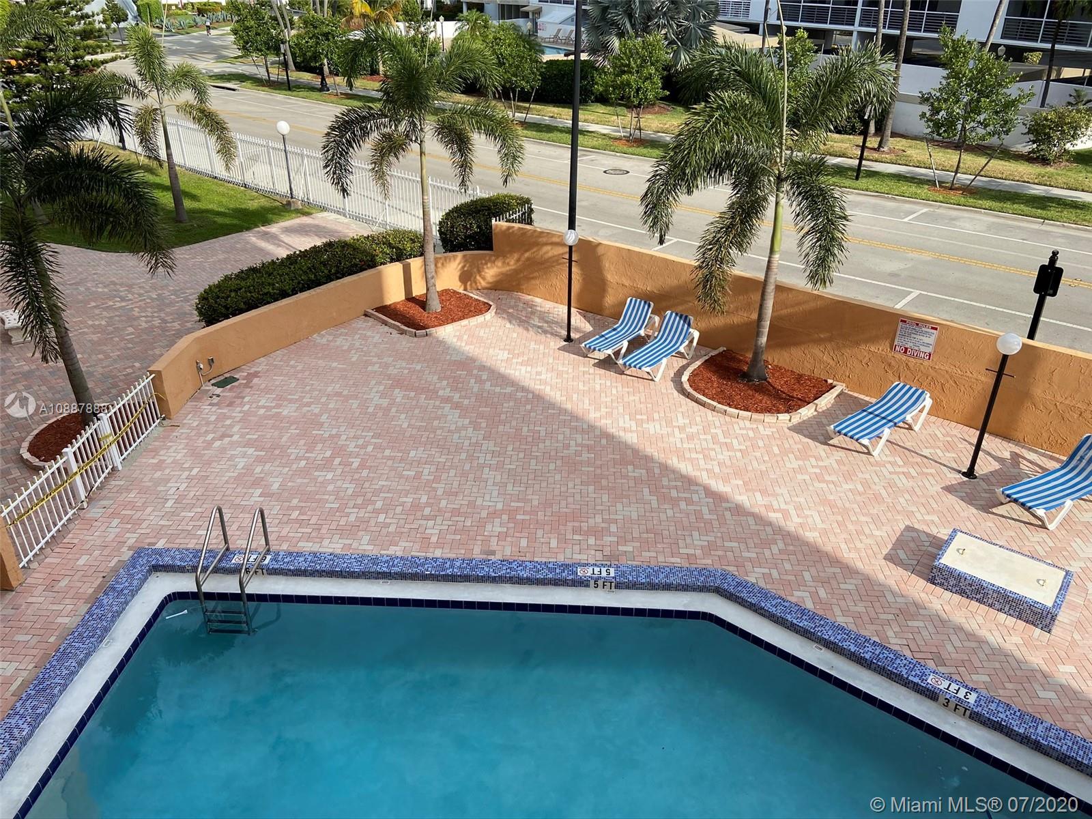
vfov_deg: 53.1
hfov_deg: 67.3
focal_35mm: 26
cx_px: 546
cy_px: 410
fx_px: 820
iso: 32
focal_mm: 4.25
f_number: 1.8
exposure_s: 1/2315
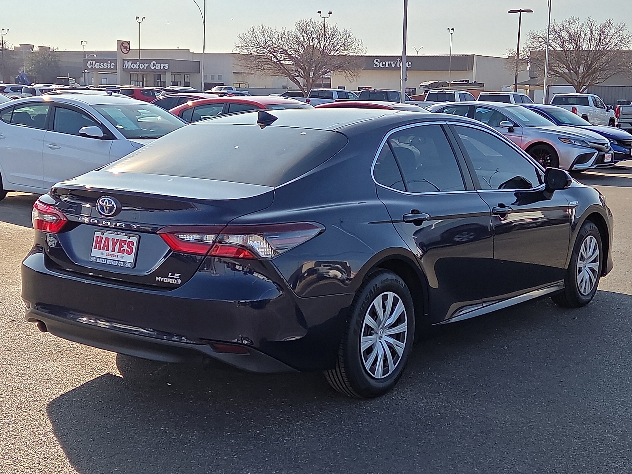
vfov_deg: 27.5
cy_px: 237
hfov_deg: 36.2
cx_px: 316
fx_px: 968
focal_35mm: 53
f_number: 1.8
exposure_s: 1/3333
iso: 25
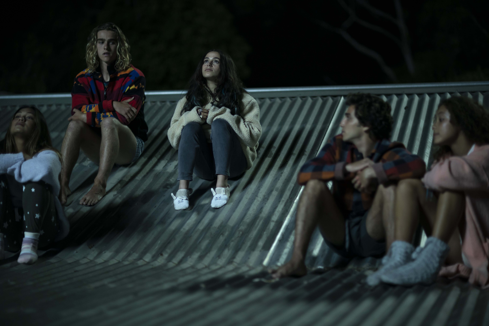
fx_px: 1154
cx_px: 244
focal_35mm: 85
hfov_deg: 23.9
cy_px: 163
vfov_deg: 16.1
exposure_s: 1/100
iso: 1600
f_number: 1.3
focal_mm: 85
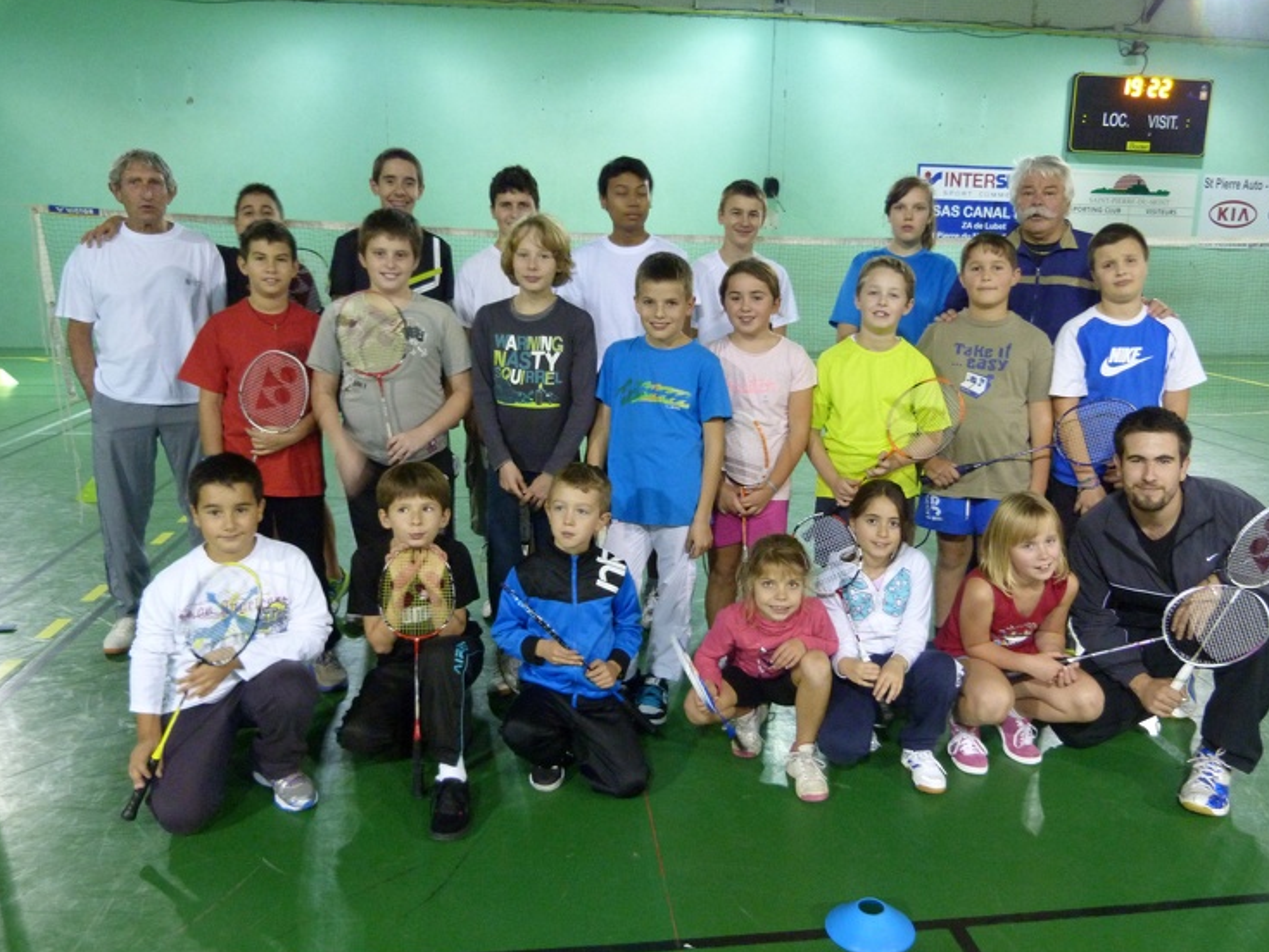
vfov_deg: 49.8
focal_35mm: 28
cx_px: 677
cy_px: 485
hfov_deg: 63.4
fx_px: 1027
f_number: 2.8
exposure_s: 1/13
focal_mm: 4.6
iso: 400
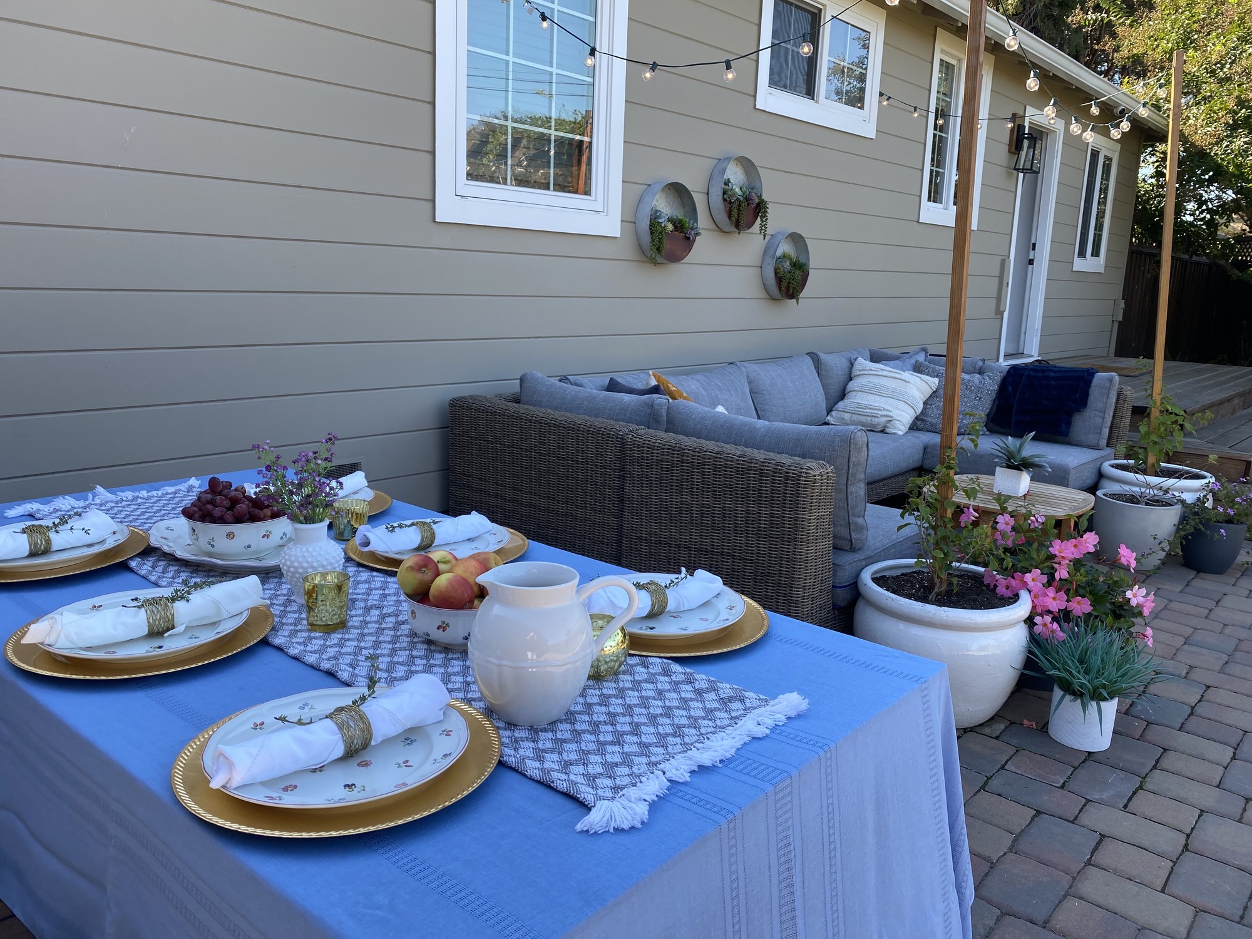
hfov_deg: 67.3
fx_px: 940
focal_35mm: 26
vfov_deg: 53.1
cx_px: 626
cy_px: 470
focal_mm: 4.25
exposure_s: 1/393
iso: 32
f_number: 1.8
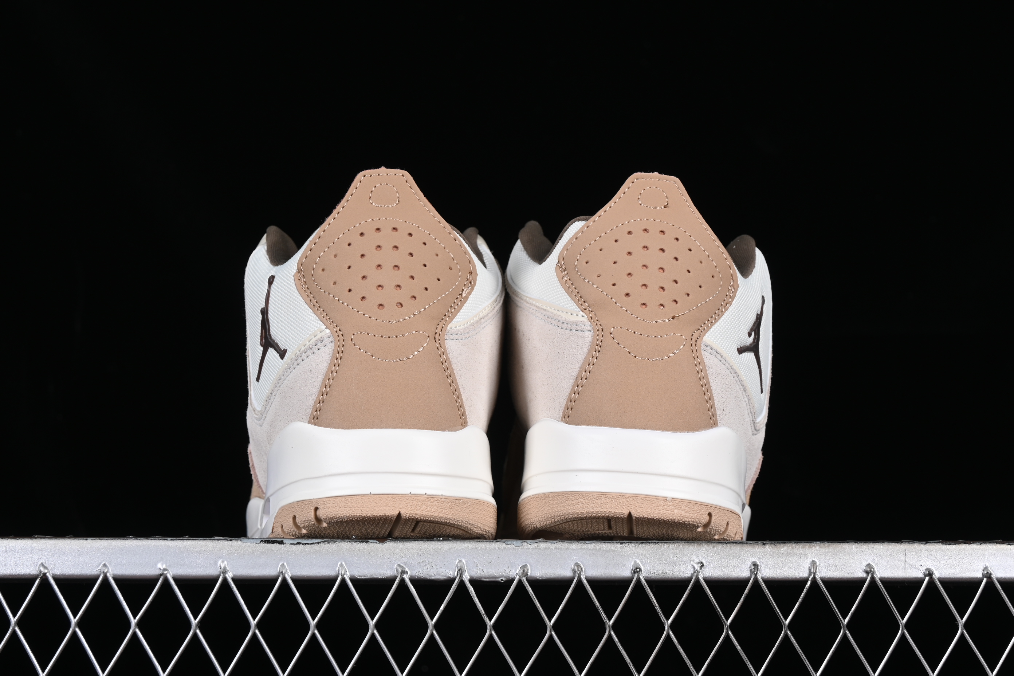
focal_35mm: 75
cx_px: 507
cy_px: 338
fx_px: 2112
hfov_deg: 27.0
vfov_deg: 18.2
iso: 160
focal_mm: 50
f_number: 8
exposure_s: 1/80
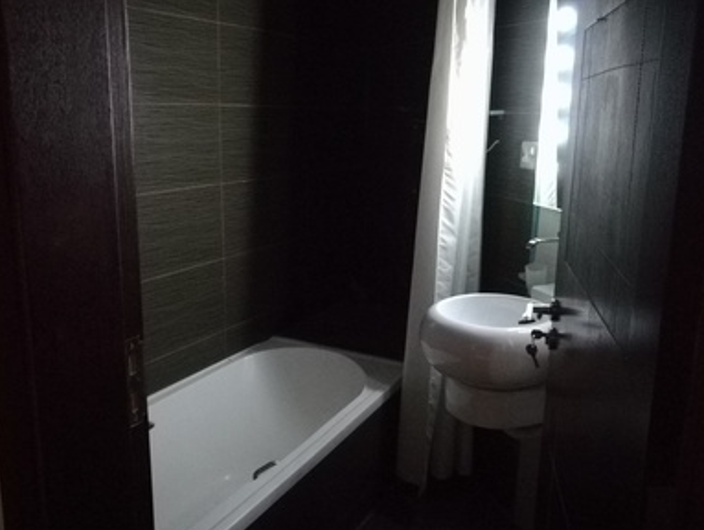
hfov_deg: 58.2
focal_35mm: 31
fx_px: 631
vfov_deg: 45.5
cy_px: 253
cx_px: 383
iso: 2500
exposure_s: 1/16.7
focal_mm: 3.83
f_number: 2.2
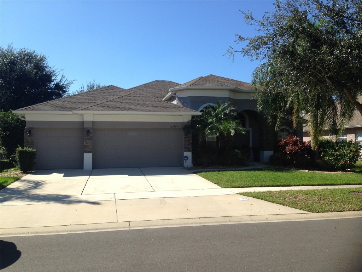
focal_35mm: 33
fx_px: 345
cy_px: 136
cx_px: 181
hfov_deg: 55.4
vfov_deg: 42.9
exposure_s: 1/1355
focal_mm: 4.12
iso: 50
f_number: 2.4
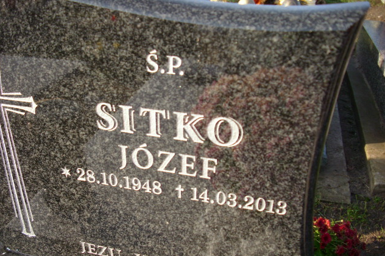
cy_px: 140
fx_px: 417
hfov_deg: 49.6
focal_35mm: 39
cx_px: 192
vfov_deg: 34.2
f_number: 2.8
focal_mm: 6.2
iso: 50
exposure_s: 1/337
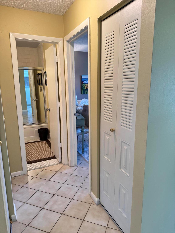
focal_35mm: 24
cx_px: 88
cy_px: 116
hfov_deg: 56.8
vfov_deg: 71.6
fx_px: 162
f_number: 1.78
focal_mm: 6.76
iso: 200
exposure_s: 1/60
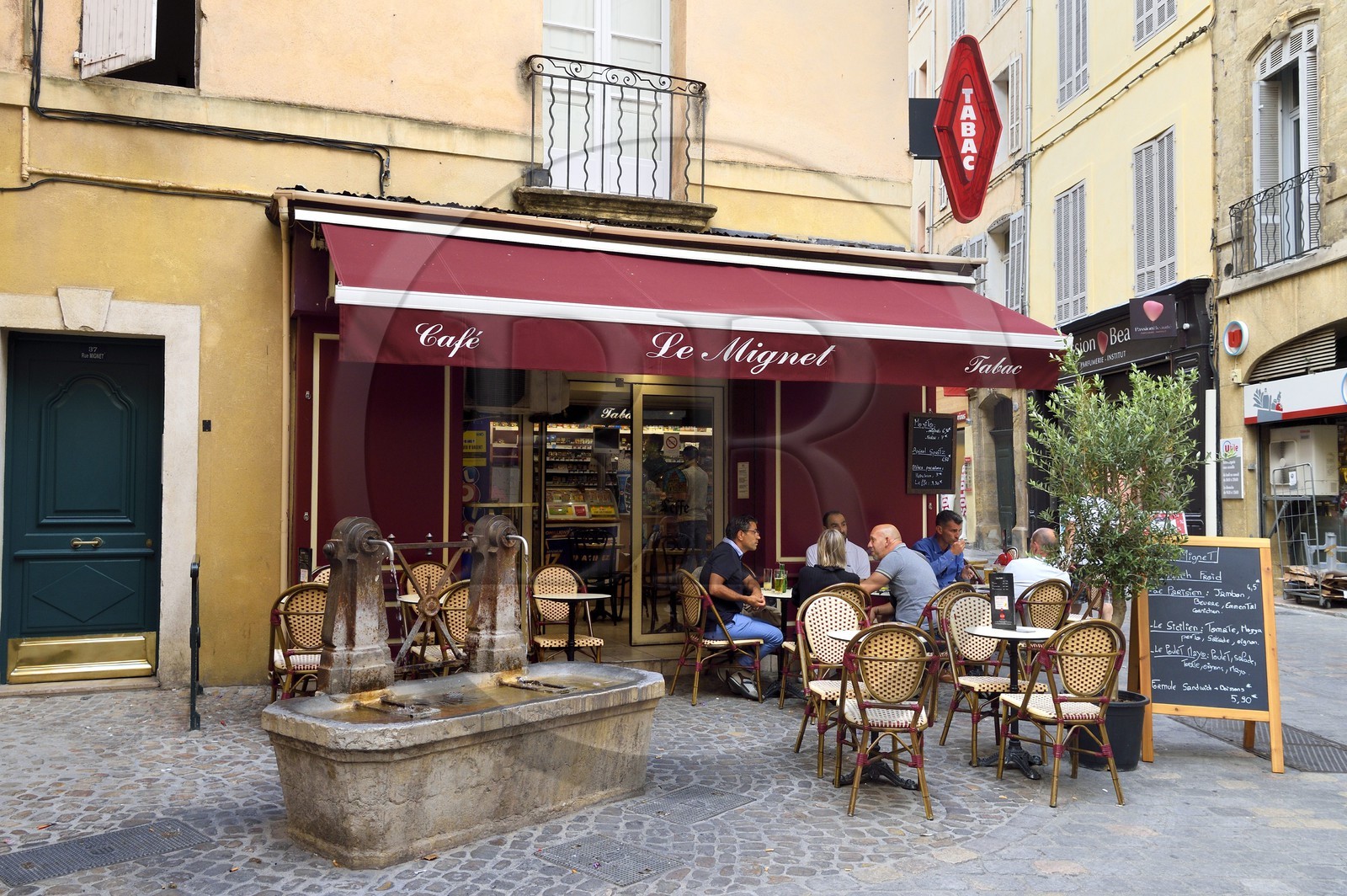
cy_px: 448
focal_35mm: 31
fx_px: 1159
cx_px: 674
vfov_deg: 42.3
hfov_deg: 60.3
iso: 800
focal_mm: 31
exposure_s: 1/100
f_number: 10
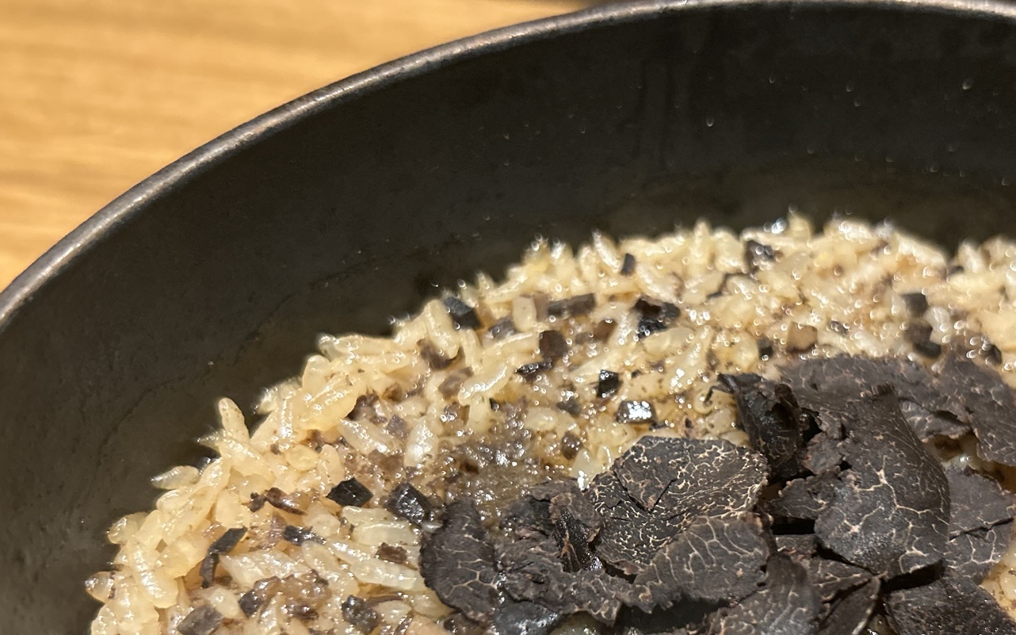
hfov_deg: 45.8
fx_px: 1191
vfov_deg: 29.4
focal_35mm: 43
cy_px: 474
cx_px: 636
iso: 400
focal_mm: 5.7
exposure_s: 1/50
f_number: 1.5
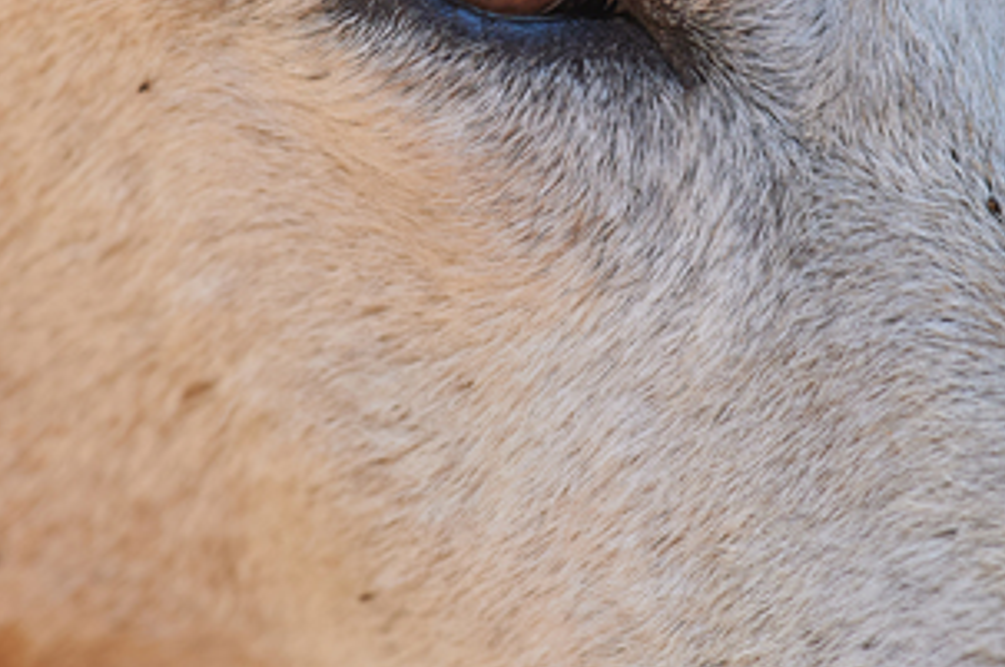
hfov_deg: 9.3
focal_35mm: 222
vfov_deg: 6.2
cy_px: 61
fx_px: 6188
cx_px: 557
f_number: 8
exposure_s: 1/400
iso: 400
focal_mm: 105
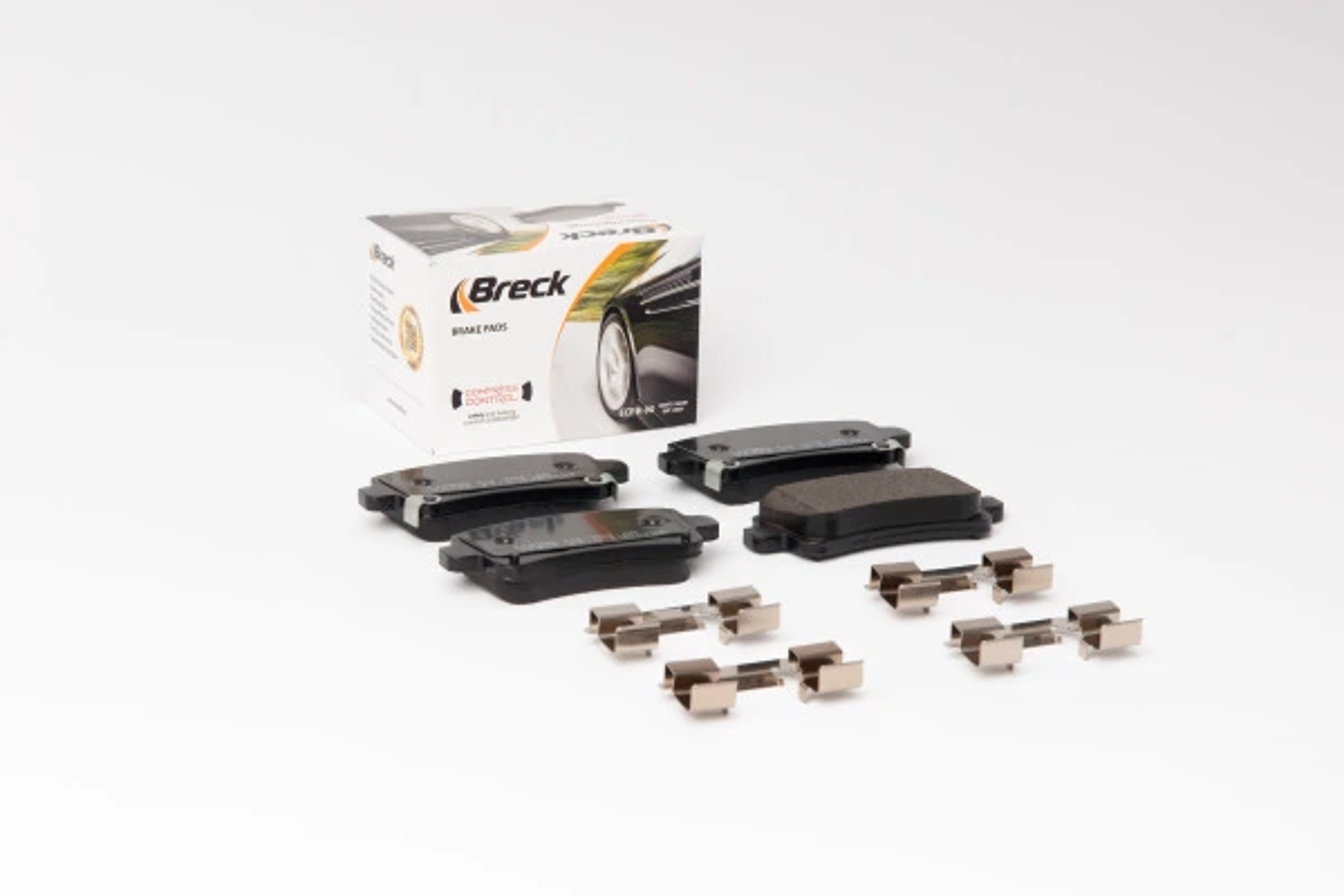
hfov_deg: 22.6
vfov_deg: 15.2
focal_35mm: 90
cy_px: 448
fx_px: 3360
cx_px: 672
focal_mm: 60
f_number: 13
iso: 100
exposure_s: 1/200
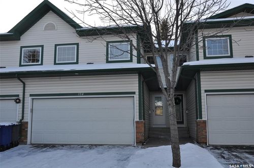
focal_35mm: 36
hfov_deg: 53.2
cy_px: 84
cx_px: 127
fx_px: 254
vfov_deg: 36.8
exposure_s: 1/250
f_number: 8
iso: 200
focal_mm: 24
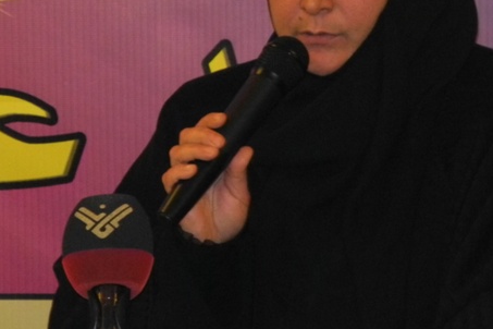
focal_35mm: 367
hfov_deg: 5.6
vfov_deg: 3.7
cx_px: 348
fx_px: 5025
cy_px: 168
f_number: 5.6
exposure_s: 1/30
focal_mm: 42.6
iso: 800
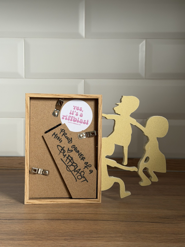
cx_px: 92
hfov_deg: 30.3
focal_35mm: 48
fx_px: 342
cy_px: 124
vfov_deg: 39.7
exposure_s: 1/121
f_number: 1.78
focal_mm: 6.76
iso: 64
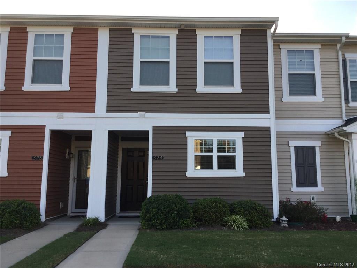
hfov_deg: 58.4
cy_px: 134
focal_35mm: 31
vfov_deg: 45.4
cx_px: 178
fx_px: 320
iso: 25
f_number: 2.4
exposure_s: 1/206
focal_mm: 3.3
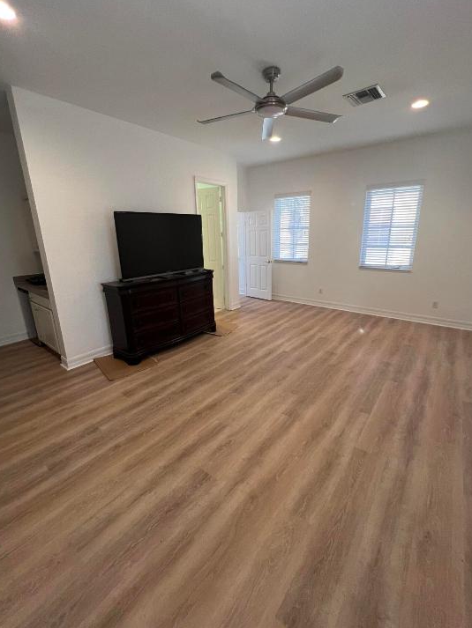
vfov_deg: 102.0
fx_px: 254
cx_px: 243
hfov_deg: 85.7
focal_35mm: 14
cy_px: 305
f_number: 1.8
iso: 200
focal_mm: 1.57
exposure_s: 1/60
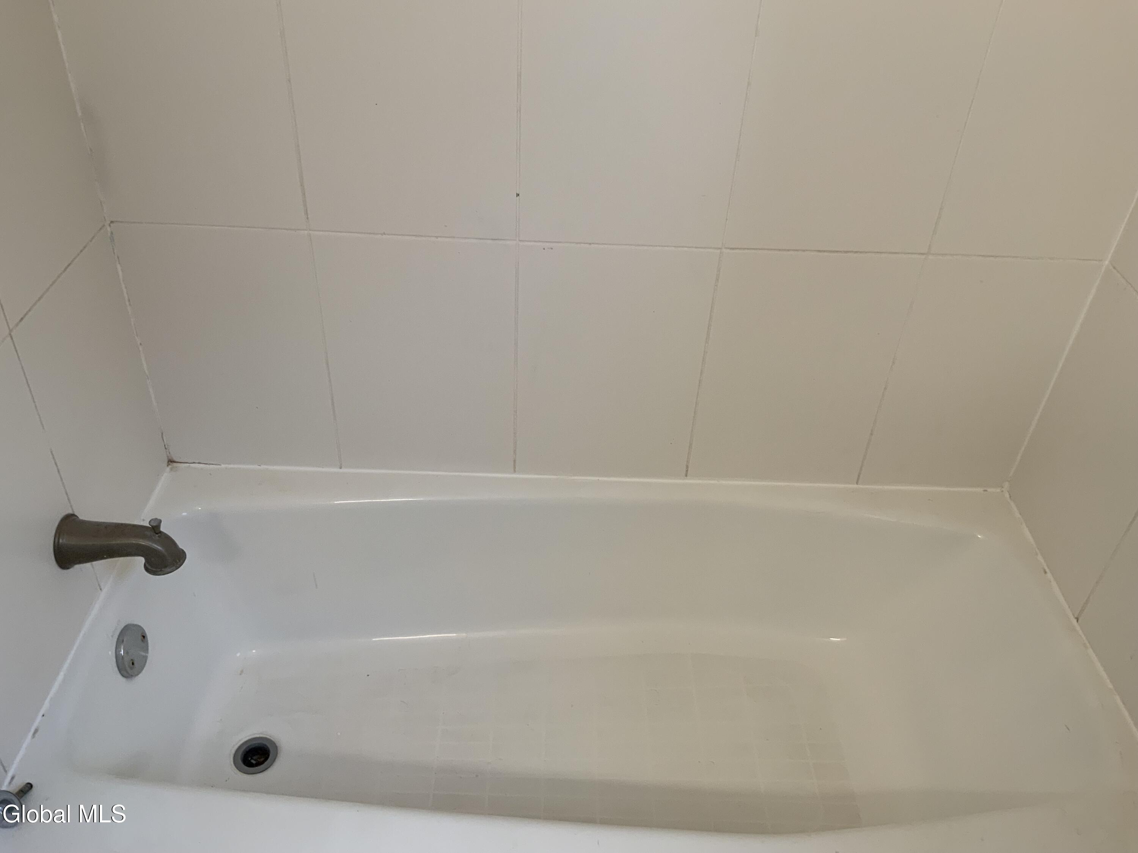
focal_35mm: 29
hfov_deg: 61.7
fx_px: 953
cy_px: 426
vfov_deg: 48.2
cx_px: 569
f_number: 1.8
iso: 64
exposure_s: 1/60
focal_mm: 3
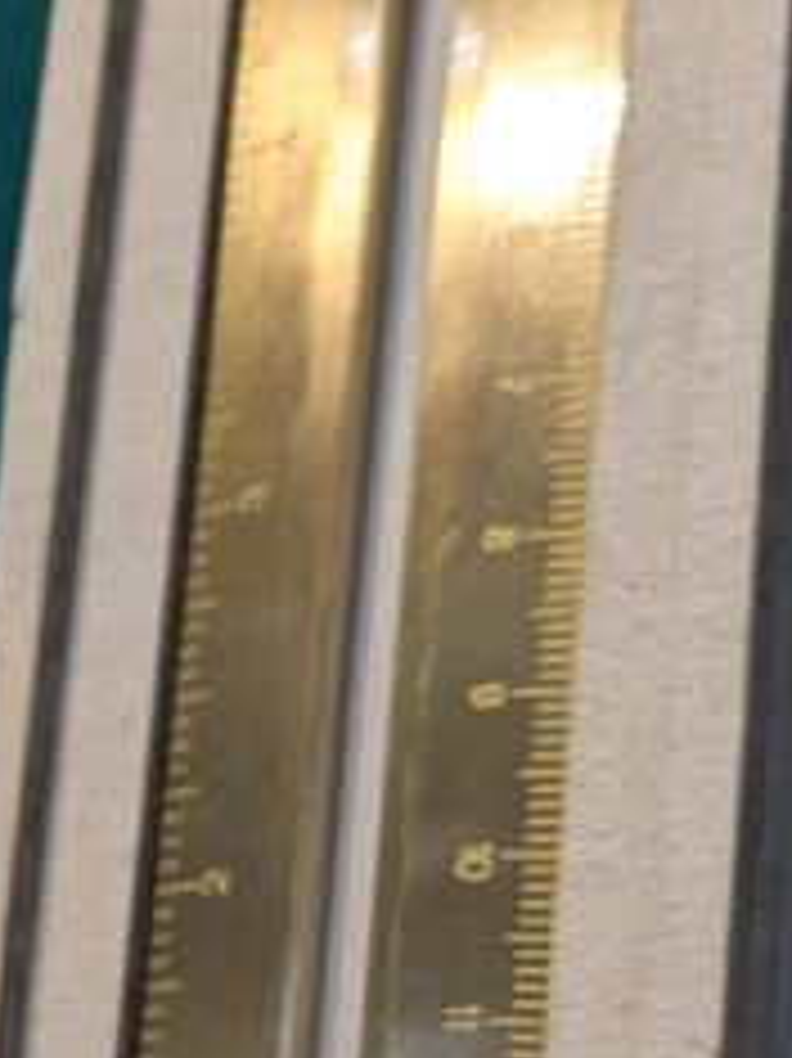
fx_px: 3328
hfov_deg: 13.2
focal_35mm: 109
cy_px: 1040
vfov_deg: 17.7
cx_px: -133
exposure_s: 1/100
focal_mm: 5.43
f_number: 1.89
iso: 70
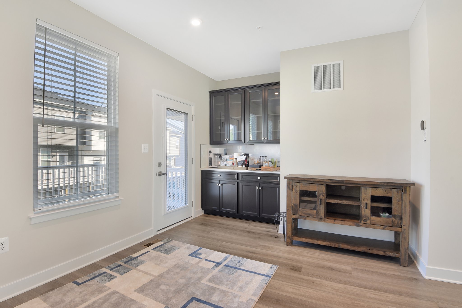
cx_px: 231
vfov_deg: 73.7
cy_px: 154
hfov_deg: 96.7
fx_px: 205
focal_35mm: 16
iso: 400
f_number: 8
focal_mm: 16
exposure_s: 1/30
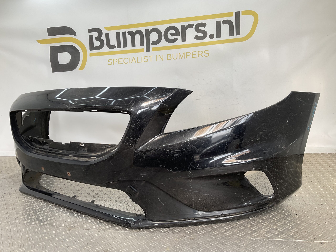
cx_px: 168
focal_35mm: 29
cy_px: 126
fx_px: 281
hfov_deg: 61.7
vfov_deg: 48.2
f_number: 1.8
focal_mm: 3
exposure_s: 1/188
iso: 16
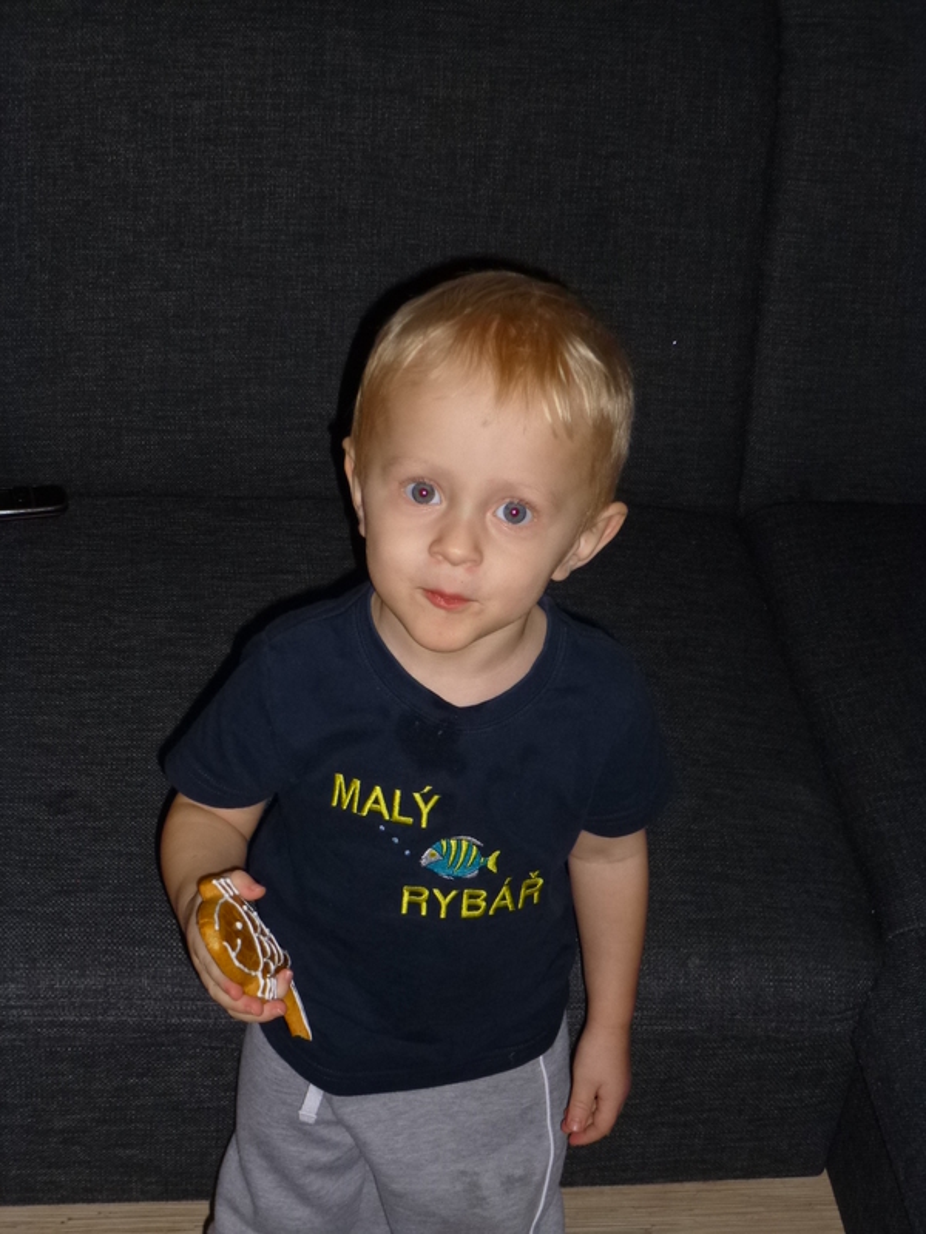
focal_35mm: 55
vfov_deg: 34.9
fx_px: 1962
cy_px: 617
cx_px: 463
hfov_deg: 26.6
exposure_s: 1/60
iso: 160
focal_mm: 9.9
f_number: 4.2
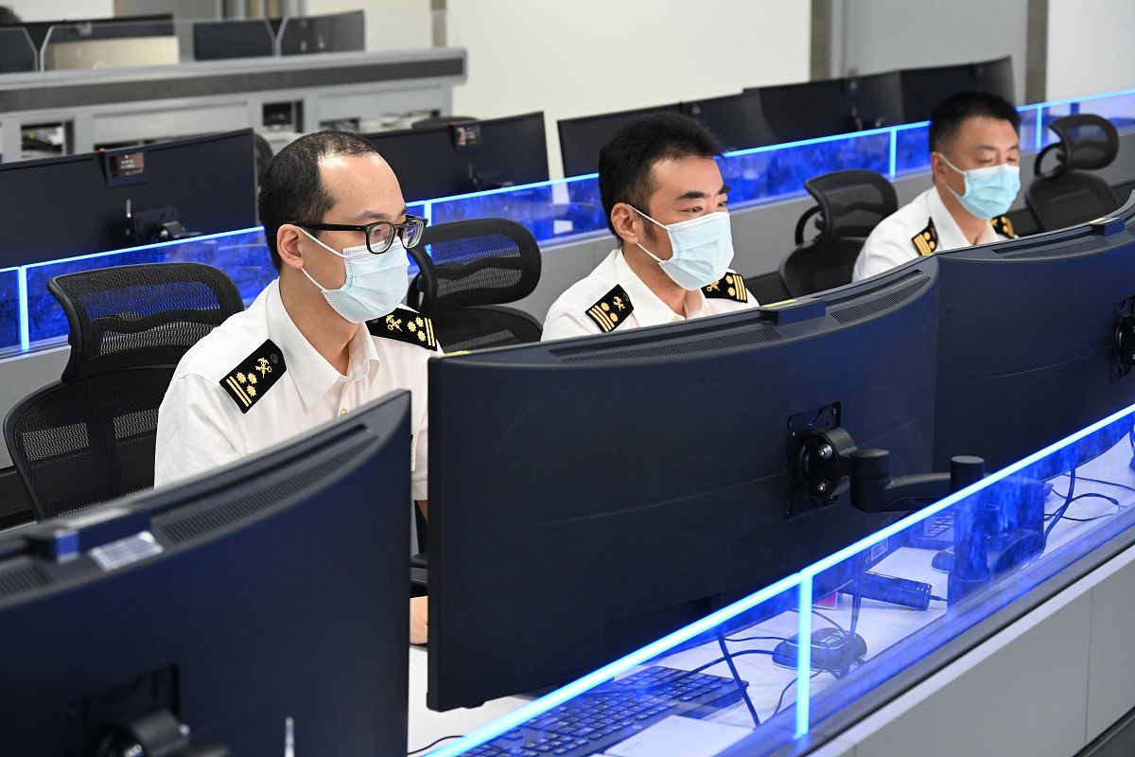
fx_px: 2333
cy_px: 378
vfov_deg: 18.4
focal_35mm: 74
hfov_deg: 27.3
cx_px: 568
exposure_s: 1/80
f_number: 6
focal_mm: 74
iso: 3200
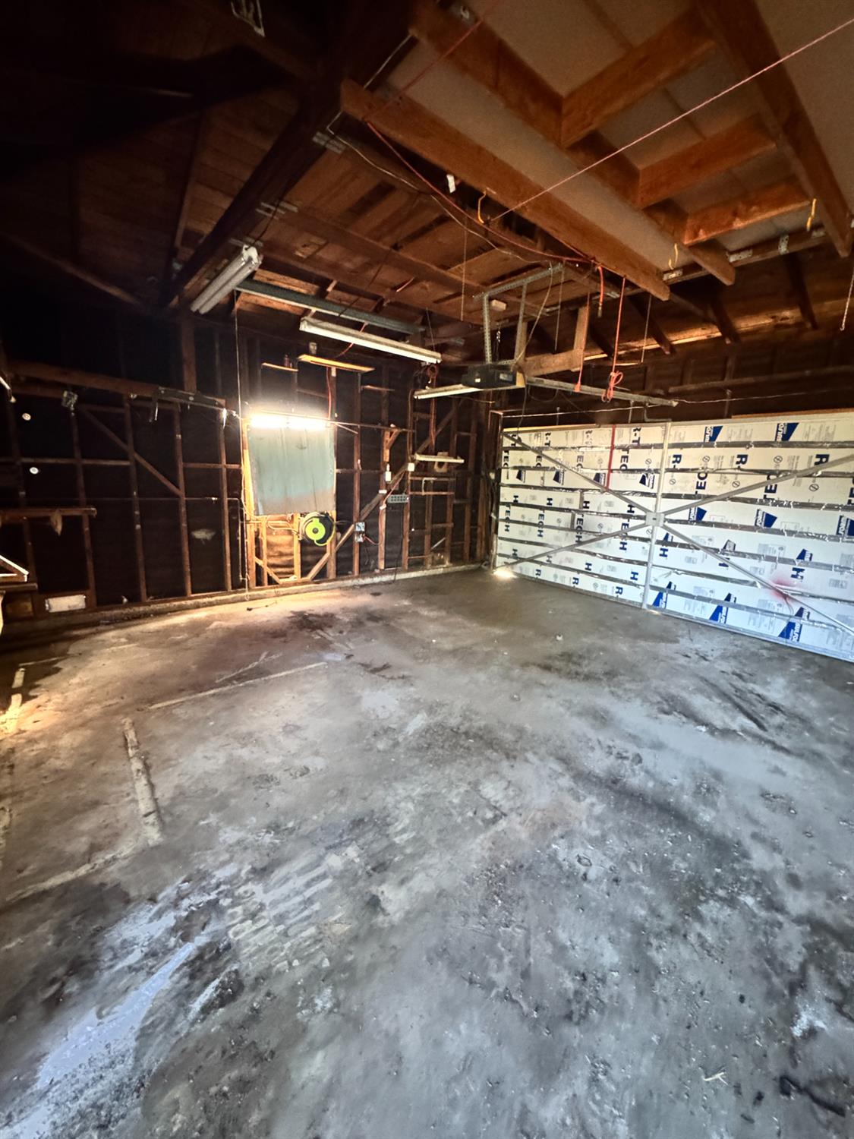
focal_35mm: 14
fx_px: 461
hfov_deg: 85.7
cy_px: 570
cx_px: 427
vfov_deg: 102.1
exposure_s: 1/34
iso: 1600
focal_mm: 2.22
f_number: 2.2
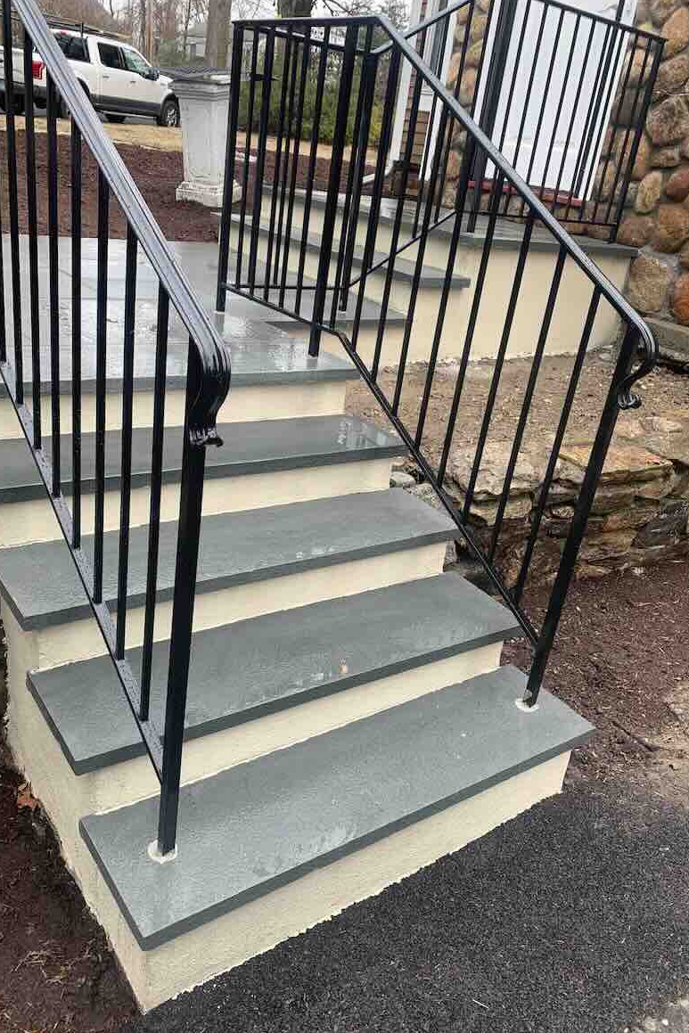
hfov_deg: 46.4
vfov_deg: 65.5
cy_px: 530
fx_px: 804
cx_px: 348
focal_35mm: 28
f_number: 1.8
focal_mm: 4.25
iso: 25
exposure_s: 1/166
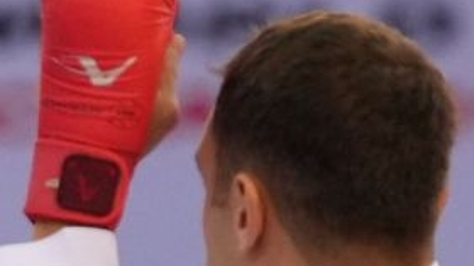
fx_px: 25382
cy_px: 818
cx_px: -347
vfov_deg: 0.6
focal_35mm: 2021
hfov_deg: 1.1
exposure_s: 1/1000
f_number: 2.8
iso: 2000
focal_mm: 200
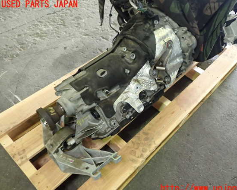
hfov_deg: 55.6
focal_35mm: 32
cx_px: 129
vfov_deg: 45.8
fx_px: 224
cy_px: 97
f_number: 2.3
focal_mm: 5.4
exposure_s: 1/30
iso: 500
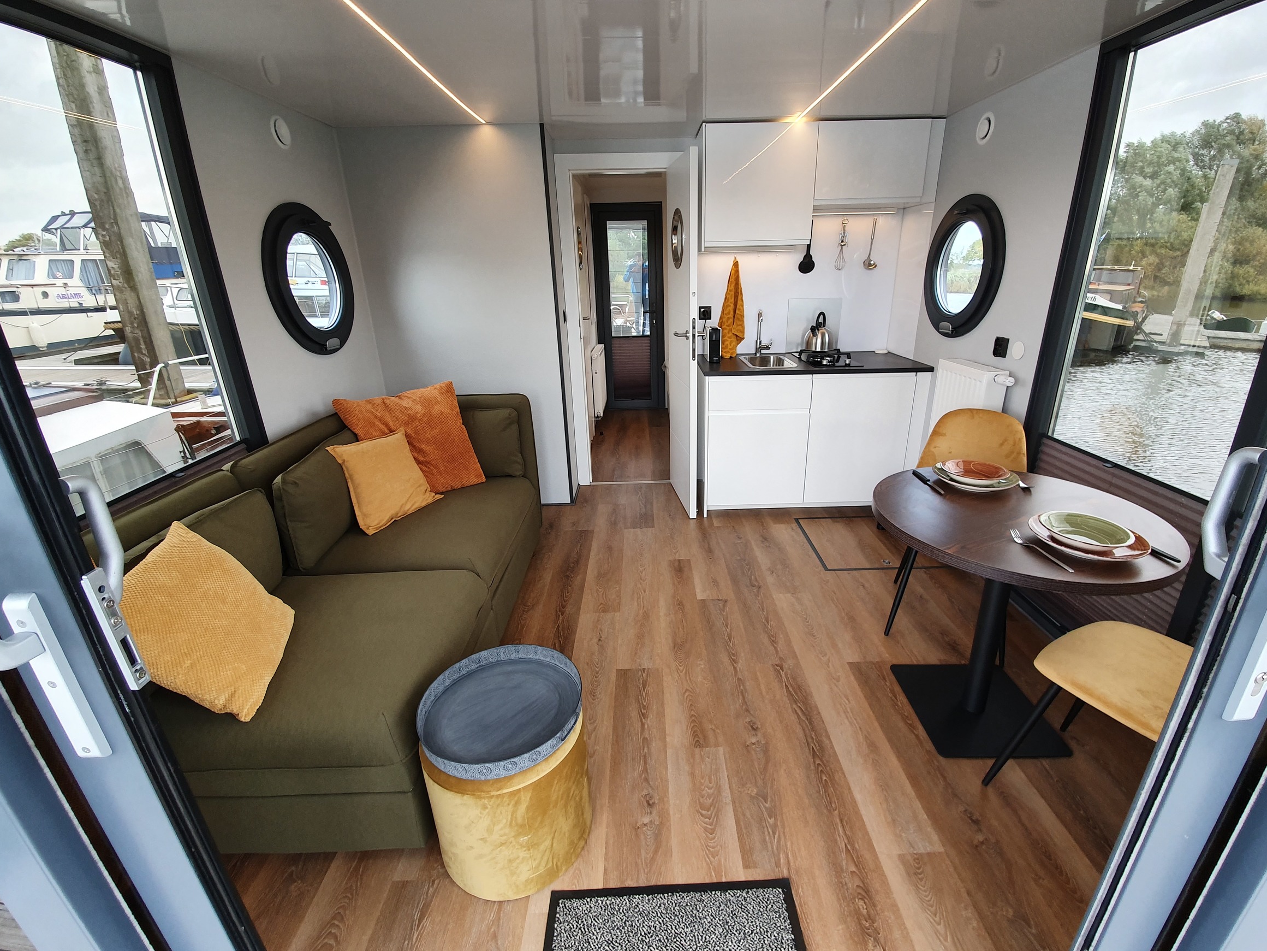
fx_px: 512
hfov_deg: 102.0
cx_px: 657
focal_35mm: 14
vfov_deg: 85.6
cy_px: 459
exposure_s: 1/50
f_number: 2.2
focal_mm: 1.8
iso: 80
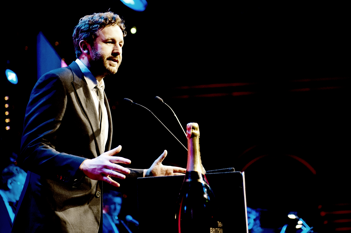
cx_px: 176
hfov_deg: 28.9
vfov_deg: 19.4
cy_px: 116
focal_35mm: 70
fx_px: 682
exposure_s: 1/160
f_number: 2.8
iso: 2000
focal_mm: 70
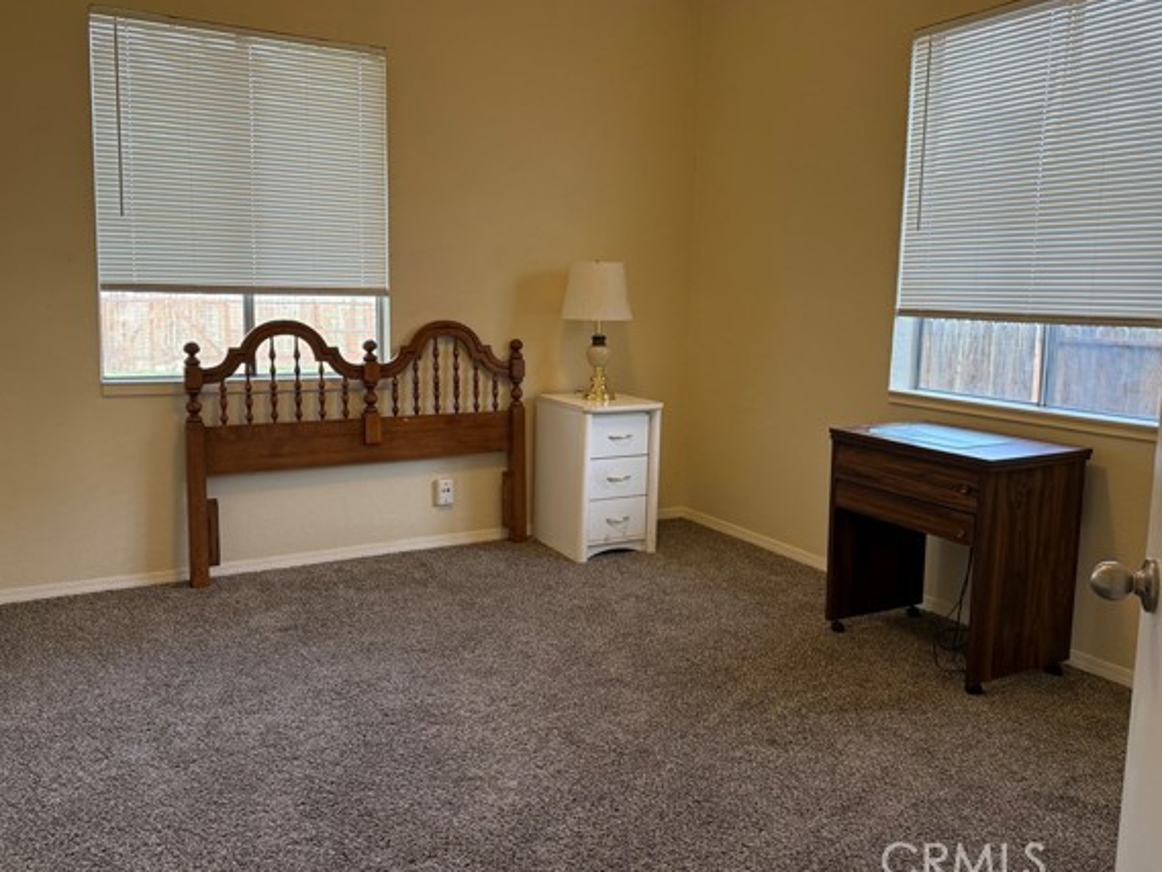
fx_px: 907
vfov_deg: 51.3
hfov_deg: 65.3
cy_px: 400
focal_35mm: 27
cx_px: 590
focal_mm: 6.76
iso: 160
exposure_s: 1/60
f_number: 1.78
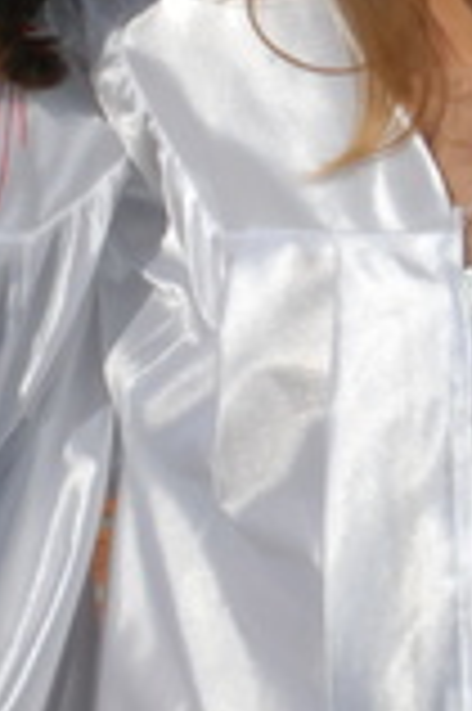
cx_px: 665
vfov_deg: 7.5
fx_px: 5401
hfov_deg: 5.0
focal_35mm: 274
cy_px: -117
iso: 500
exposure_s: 1/200
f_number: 29
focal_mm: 45
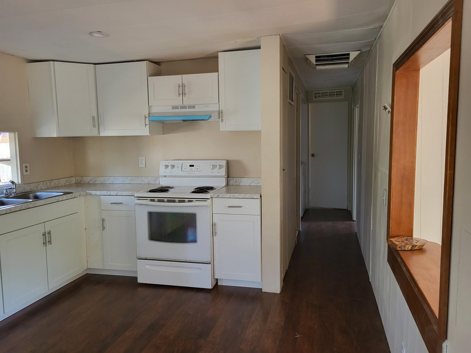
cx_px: 236
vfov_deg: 53.1
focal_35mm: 26
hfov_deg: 67.3
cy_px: 176
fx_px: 354
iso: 250
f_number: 1.8
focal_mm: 5.4
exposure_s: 1/120
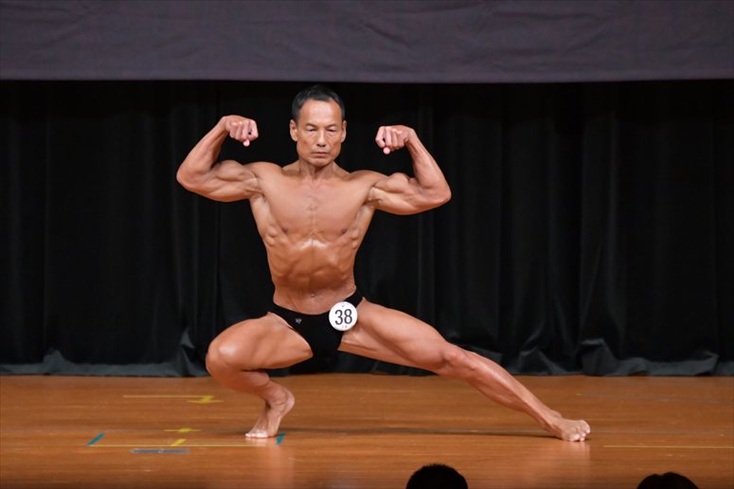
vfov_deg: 4.0
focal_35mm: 345
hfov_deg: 6.0
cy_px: 244
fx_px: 7031
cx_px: 367
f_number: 5.6
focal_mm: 230
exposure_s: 1/400
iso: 5000
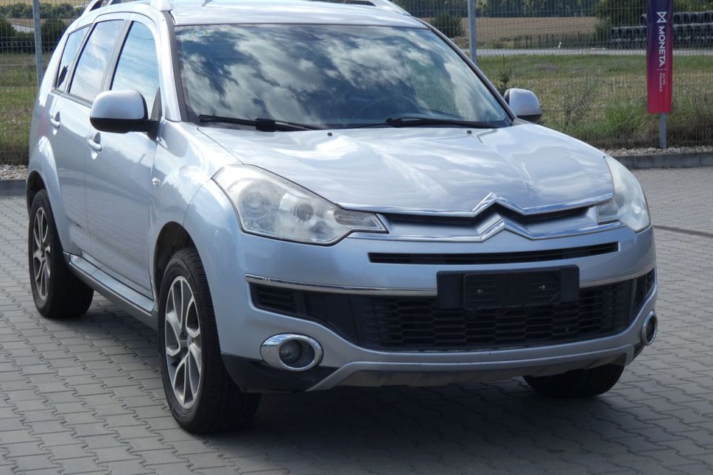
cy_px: 197
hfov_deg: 26.3
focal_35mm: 77
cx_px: 349
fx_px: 1525
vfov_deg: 17.7
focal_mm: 12.5
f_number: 5.6
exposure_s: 1/250
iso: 80
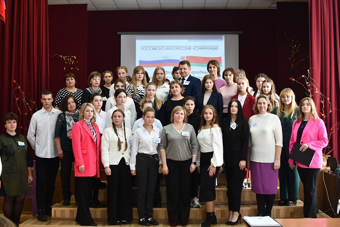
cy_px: 114
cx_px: 170
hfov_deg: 38.2
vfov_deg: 26.0
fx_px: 491
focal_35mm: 52
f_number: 2.8
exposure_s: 1/250
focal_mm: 35
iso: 800
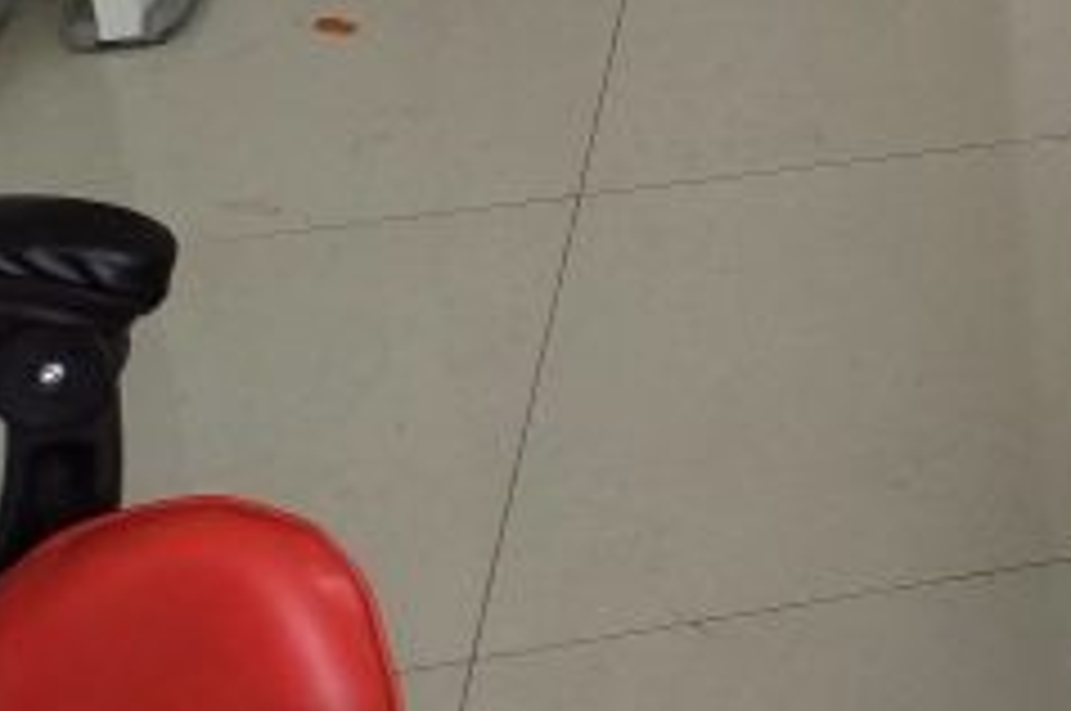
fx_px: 2704
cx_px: 1786
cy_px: -459
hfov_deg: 18.6
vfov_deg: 13.8
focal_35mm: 91
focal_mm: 4.75
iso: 220
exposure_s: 1/100
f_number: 1.8
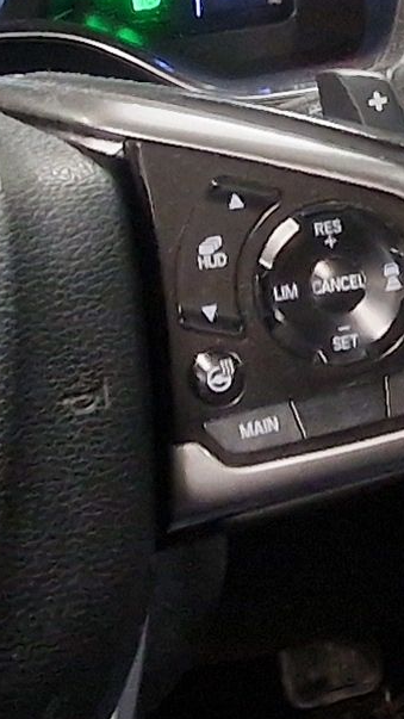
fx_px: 1791
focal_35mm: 94
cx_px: 638
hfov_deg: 12.2
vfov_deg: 22.2
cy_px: 76
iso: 640
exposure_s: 1/33
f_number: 2.2
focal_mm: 2.2
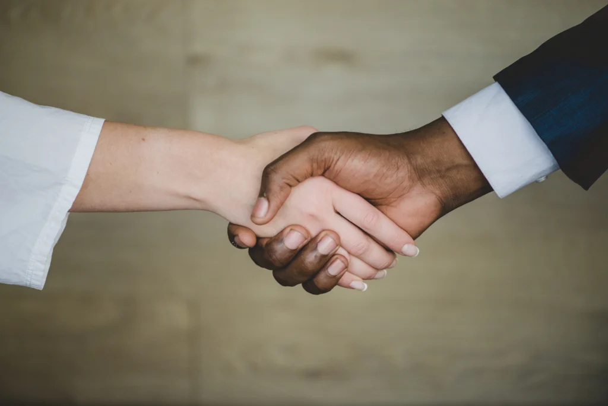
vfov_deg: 13.1
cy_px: 203
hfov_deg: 19.4
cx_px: 304
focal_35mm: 105
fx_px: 1774
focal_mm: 105
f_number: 3
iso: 320
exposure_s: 1/160
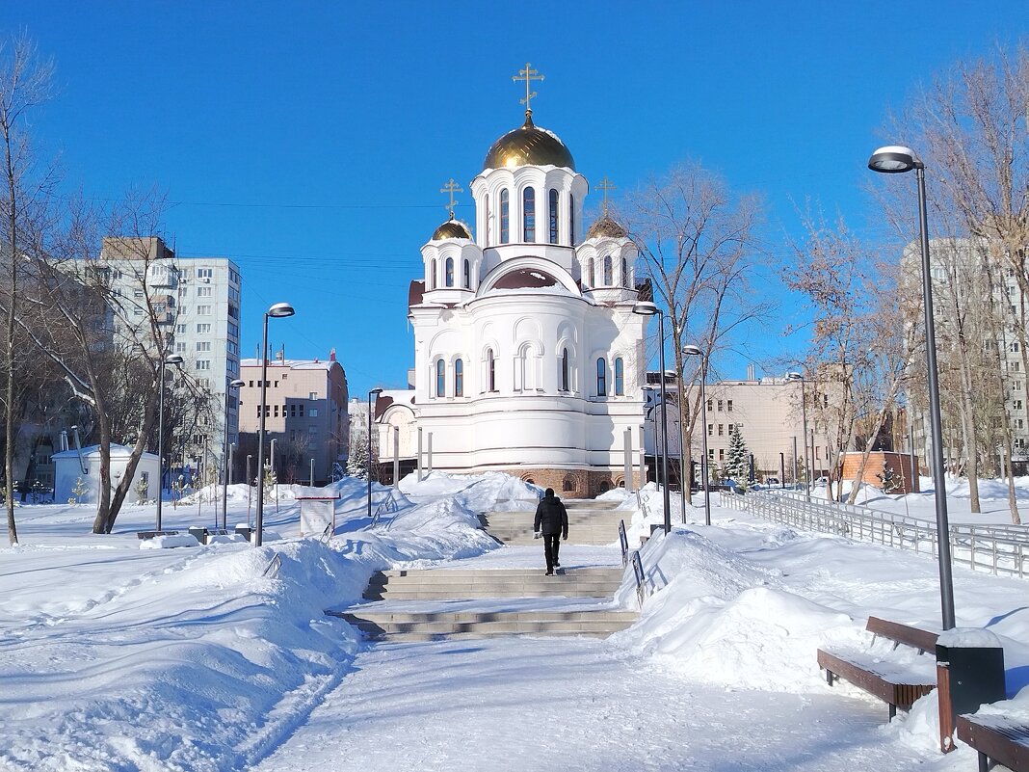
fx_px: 1219
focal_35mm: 41
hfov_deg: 45.8
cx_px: 514
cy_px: 386
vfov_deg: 35.1
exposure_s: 1/2117
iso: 100
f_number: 1.75
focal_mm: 5.25
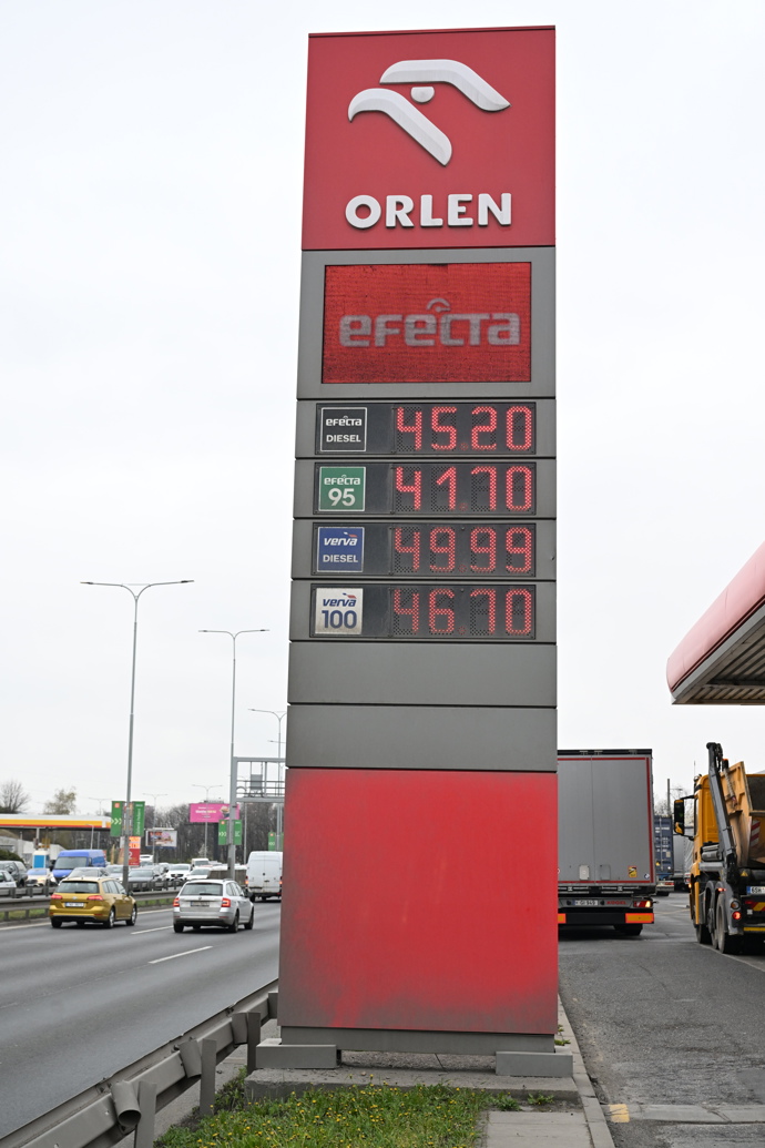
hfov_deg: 29.2
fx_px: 1466
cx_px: 382
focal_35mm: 46
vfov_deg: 42.7
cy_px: 574
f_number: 5.6
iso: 1250
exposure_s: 1/500
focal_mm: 46
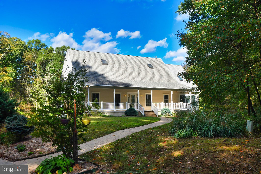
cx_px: 130
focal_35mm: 36
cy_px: 87
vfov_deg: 36.9
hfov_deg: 53.1
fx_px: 261
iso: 400
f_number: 13
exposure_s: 1/320
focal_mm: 24
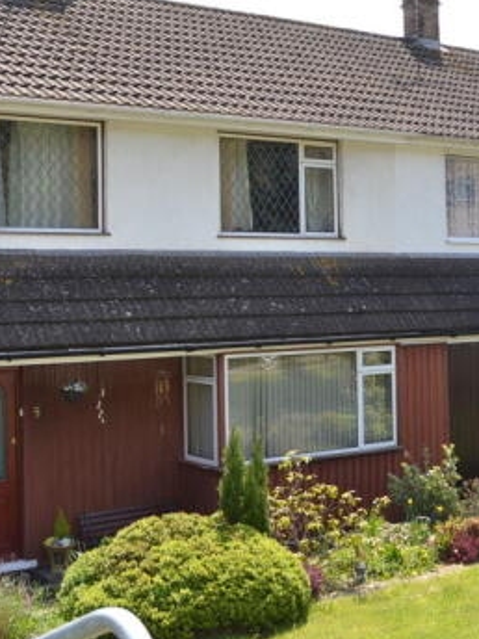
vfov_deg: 34.8
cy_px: 242
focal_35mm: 55
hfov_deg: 26.5
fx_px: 1015
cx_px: 201
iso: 100
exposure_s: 1/200
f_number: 5.6
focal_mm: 20
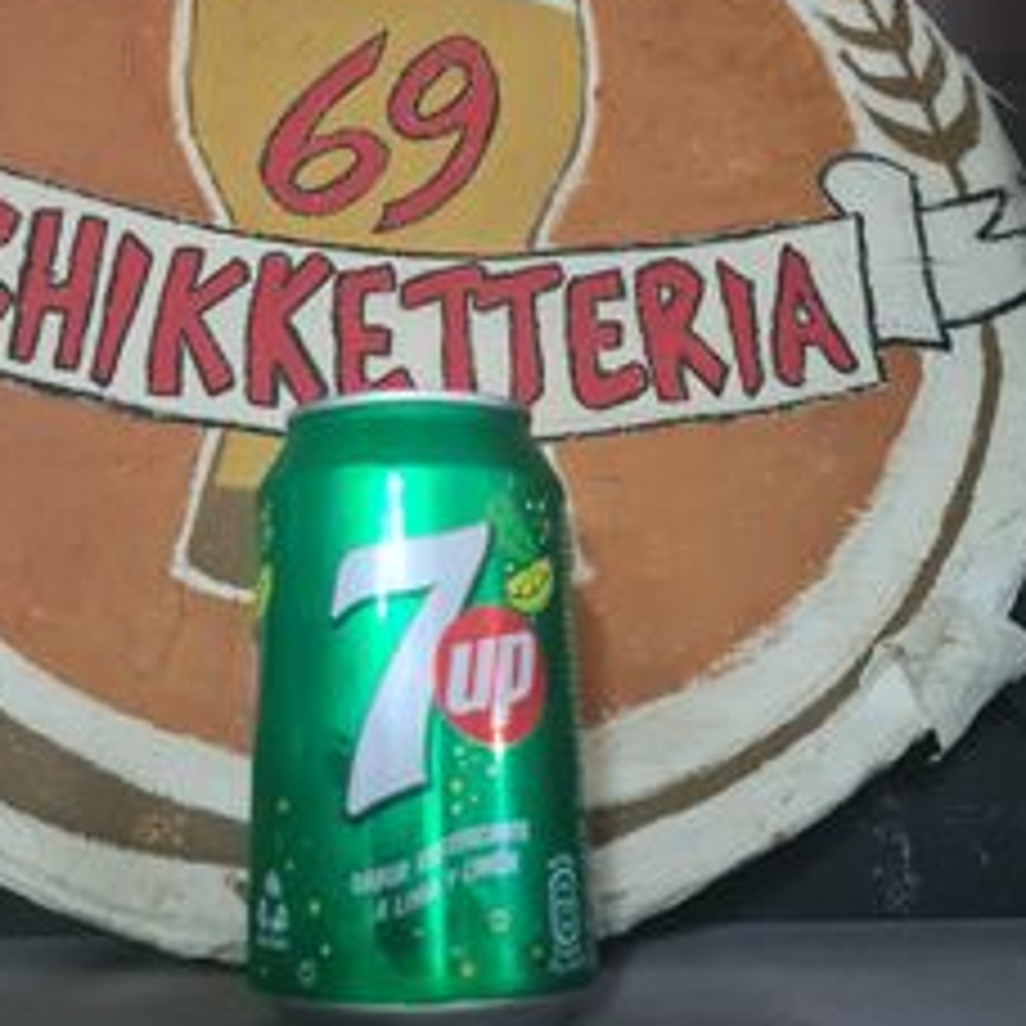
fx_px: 1442
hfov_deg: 39.0
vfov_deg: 37.4
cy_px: 171
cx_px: 405
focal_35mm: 43
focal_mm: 5.4
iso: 640
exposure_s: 1/33
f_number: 1.8
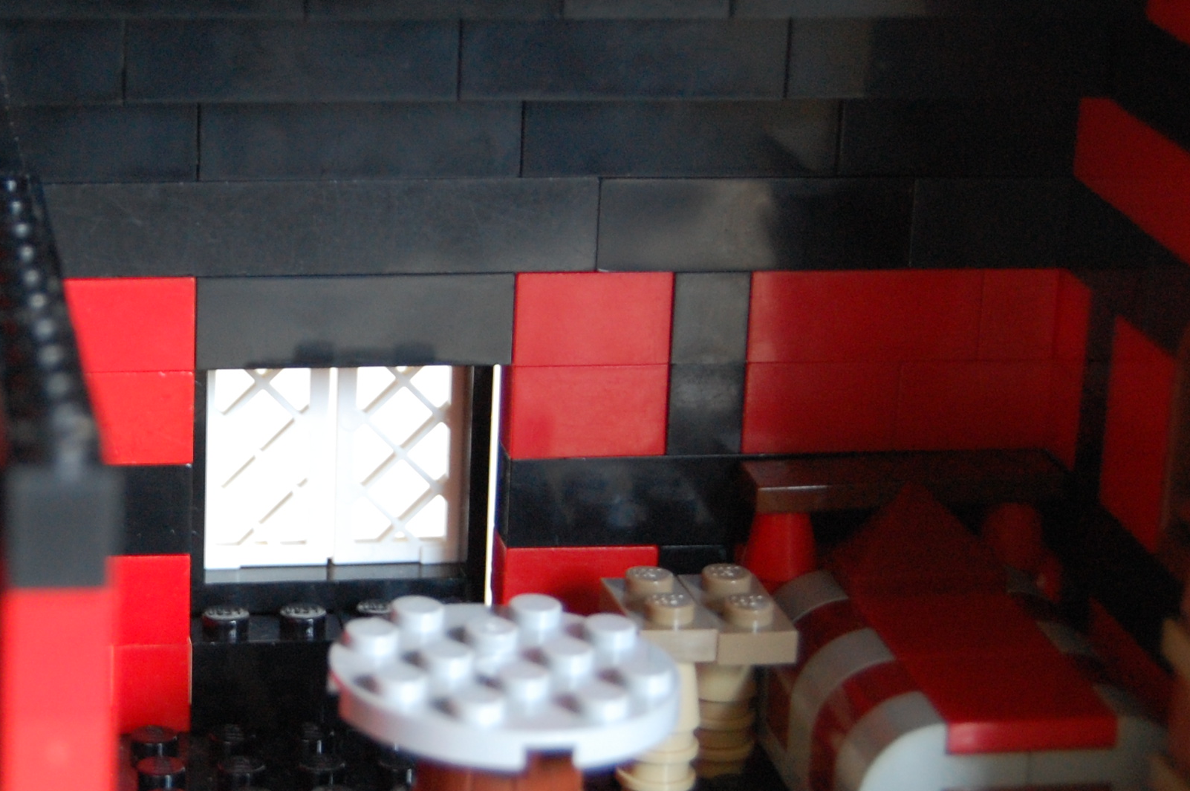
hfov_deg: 18.9
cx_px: 167
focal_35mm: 107
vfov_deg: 12.8
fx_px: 3534
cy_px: 452
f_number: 5
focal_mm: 38
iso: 800
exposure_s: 1/25
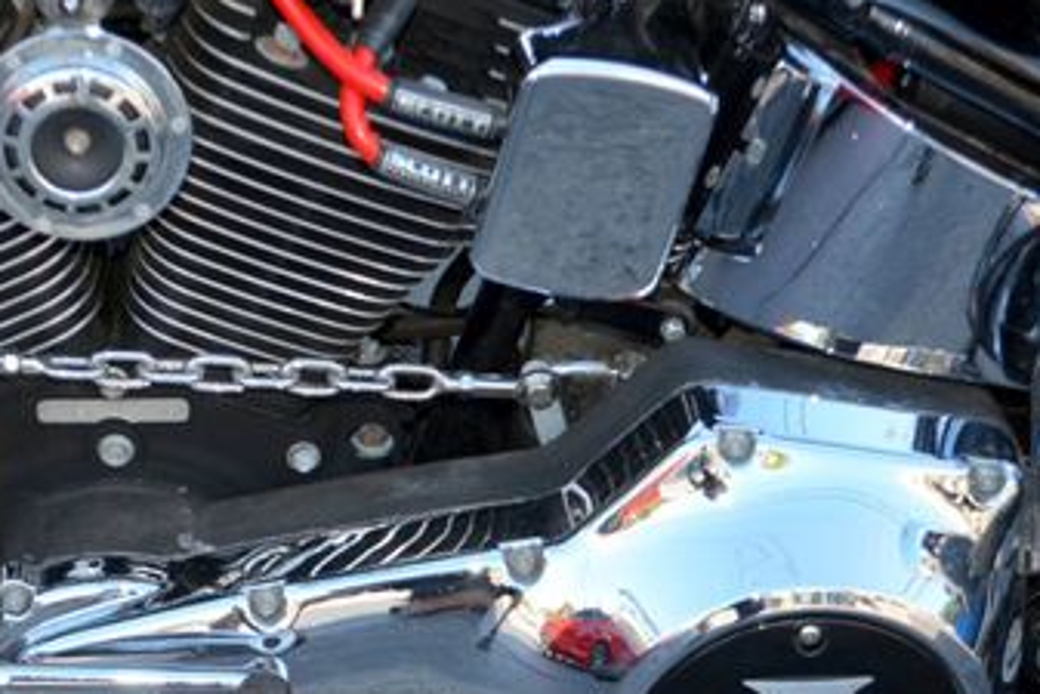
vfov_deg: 15.0
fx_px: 2630
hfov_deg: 22.1
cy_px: 546
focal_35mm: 91
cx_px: 216
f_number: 4.8
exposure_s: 1/200
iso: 200
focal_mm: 32
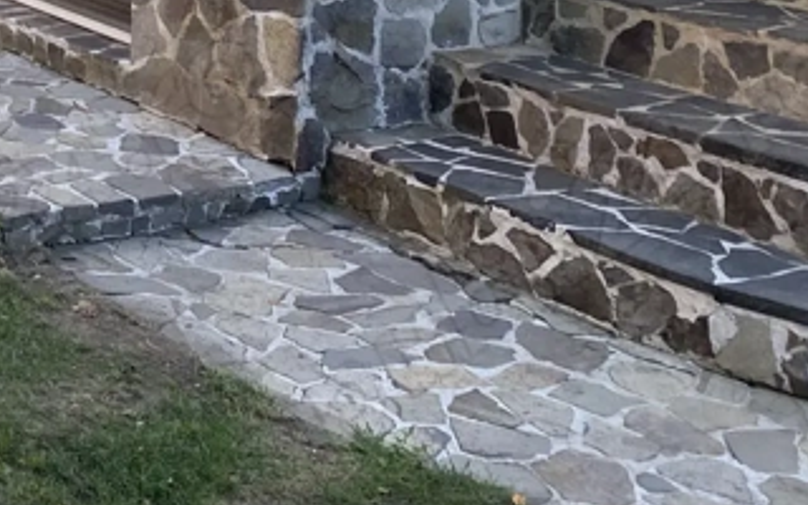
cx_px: -313
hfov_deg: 21.2
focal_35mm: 86
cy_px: -359
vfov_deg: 13.8
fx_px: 1894
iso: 32
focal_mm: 4.25
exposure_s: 1/323
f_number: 1.8
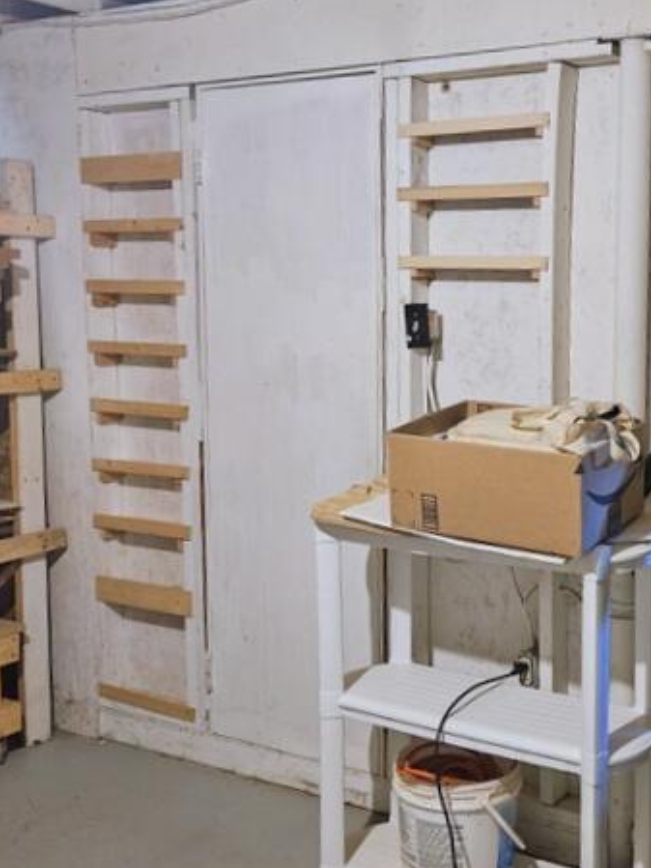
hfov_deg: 34.2
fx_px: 1028
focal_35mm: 41
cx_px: 512
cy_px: 396
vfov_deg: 45.7
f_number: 1.8
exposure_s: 1/60
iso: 640
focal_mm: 5.4
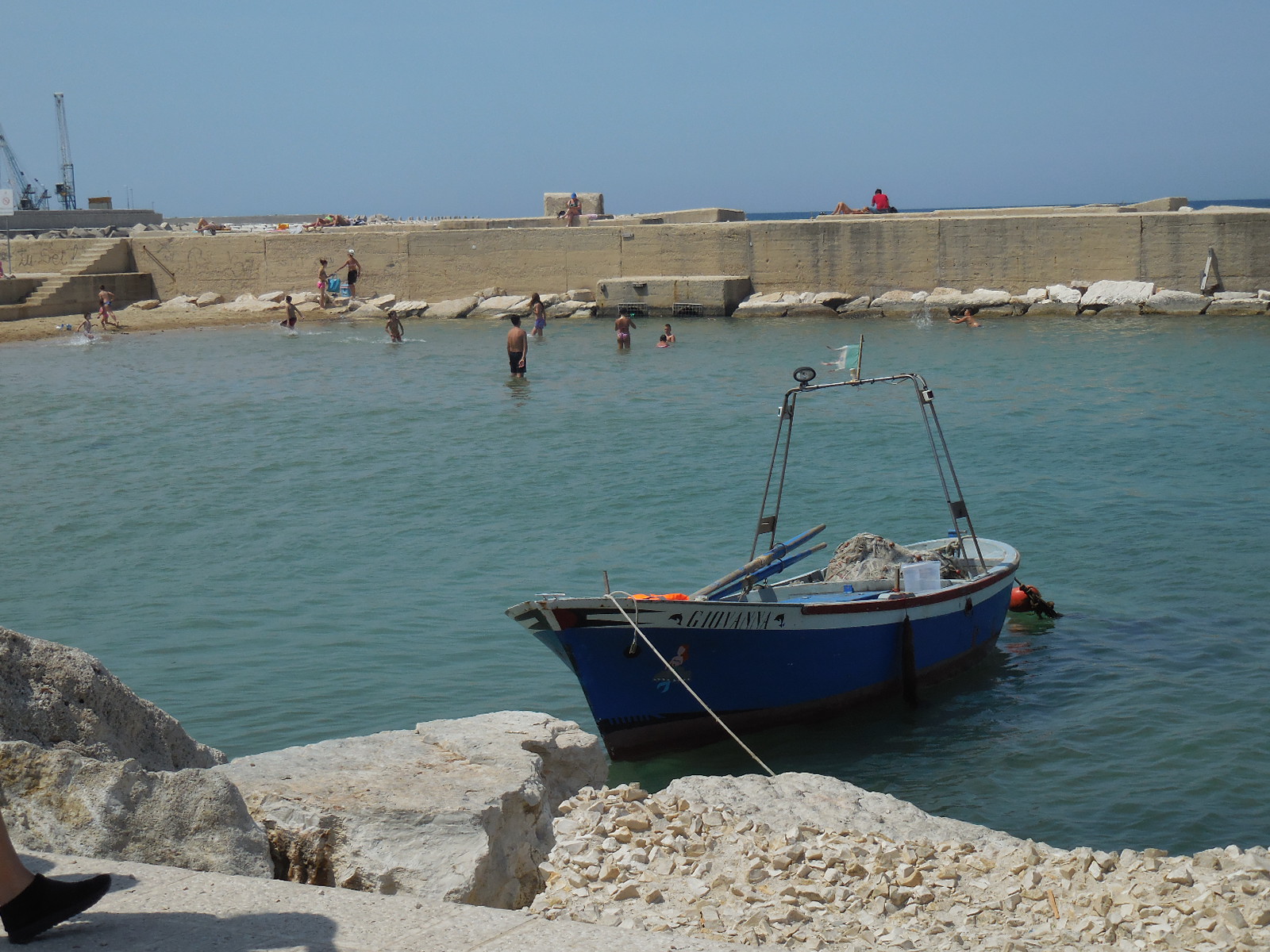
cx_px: 635
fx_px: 2238
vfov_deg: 24.0
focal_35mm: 61
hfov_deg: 31.7
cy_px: 476
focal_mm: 11
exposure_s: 1/500
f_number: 9
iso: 125
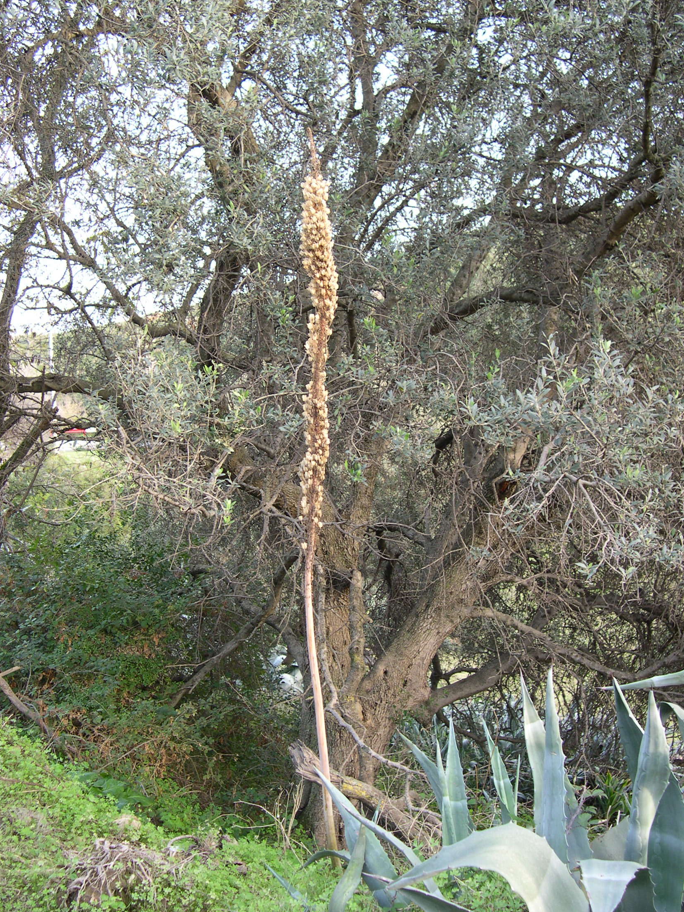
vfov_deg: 47.9
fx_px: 1028
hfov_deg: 36.8
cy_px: 445
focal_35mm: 39
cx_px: 339
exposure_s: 1/52
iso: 100
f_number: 2.8
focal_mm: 8
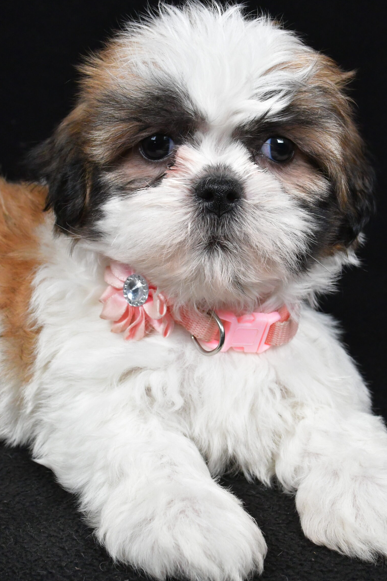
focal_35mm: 47
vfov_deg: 41.9
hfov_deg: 28.6
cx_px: 198
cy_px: 287
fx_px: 758
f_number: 11
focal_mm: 28
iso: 6400
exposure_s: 1/640
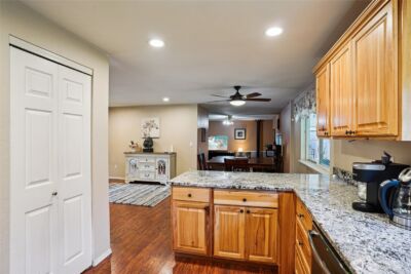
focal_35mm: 17
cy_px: 137
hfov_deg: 93.3
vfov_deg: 70.5
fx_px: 194
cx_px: 206
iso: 400
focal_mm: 17
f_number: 8
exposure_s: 1/4
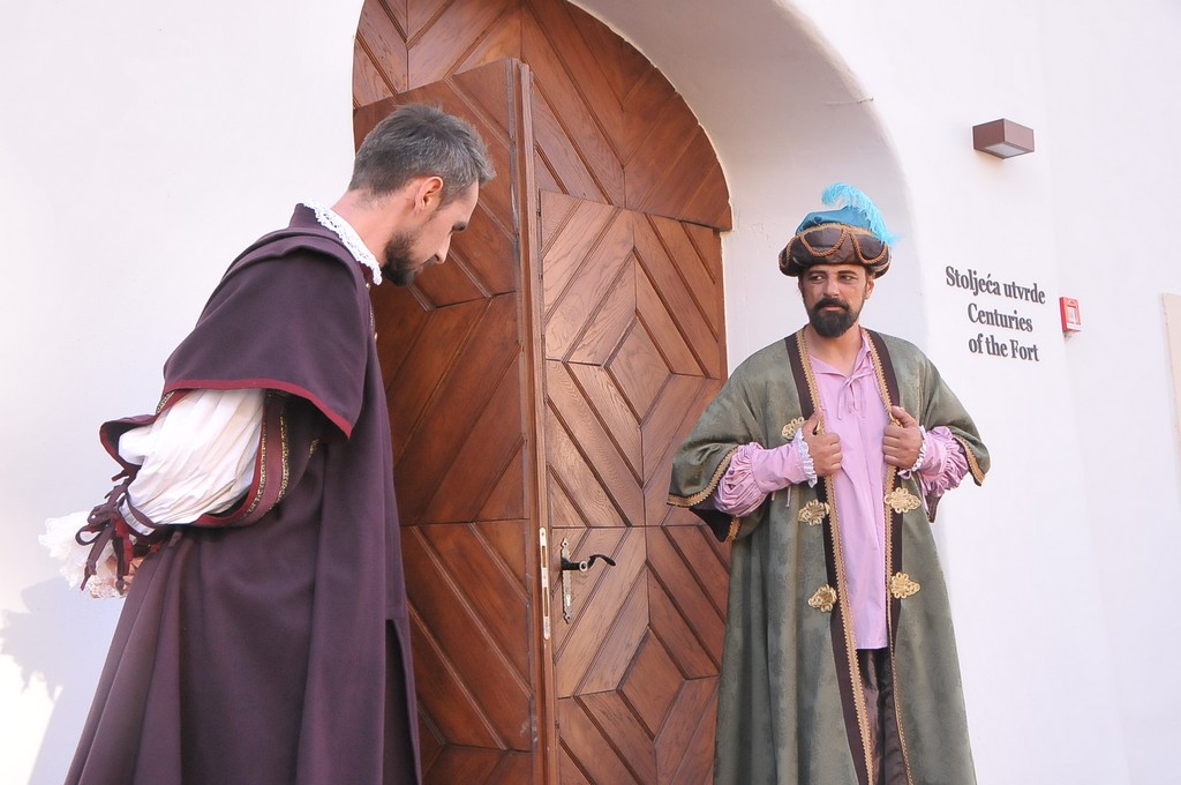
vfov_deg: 28.0
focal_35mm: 48
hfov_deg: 41.2
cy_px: 392
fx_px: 1573
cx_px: 590
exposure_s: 1/320
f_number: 9
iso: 1600
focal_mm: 32
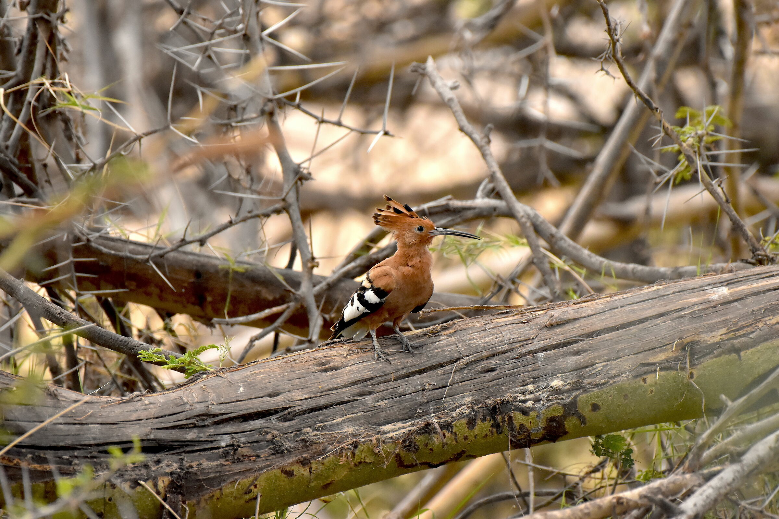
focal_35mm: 750
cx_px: 390
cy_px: 260
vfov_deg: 1.8
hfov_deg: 2.7
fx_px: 16228
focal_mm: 500
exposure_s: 1/3200
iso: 3200
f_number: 5.6
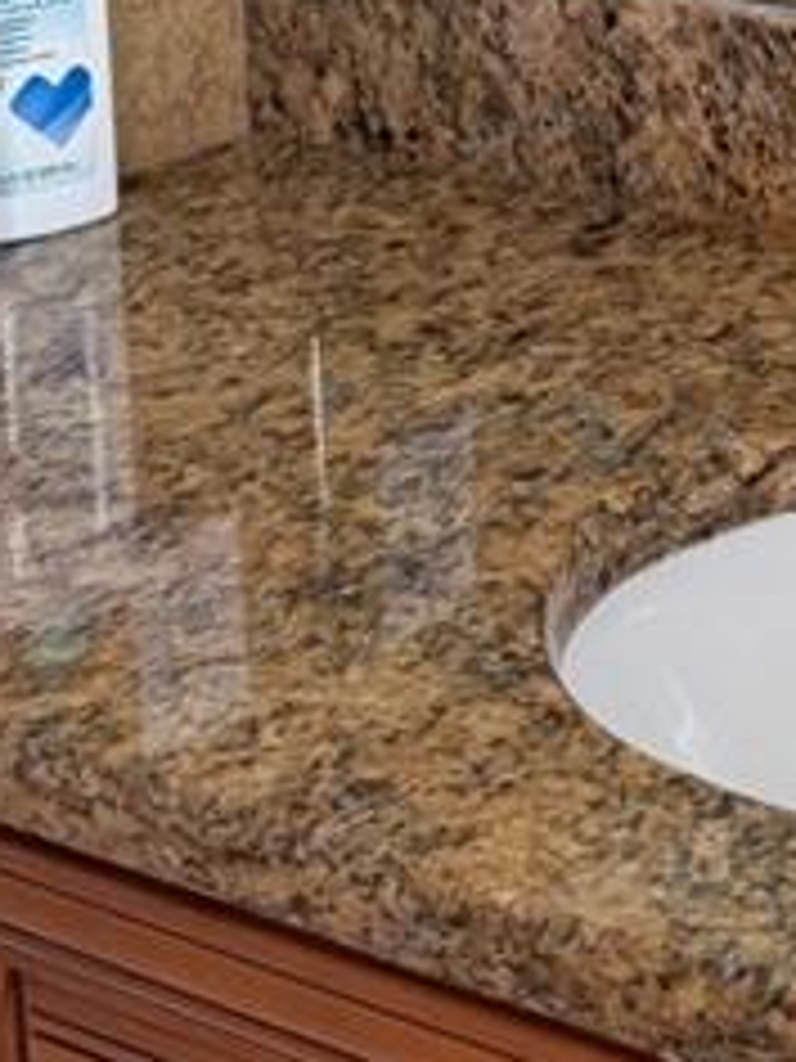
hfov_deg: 11.6
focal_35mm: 122
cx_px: 1205
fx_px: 3741
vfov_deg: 15.3
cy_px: -378
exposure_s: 1/94
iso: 200
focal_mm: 6.76
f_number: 1.78
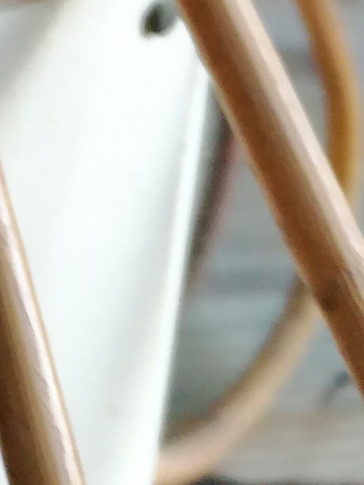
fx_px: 1613
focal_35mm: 115
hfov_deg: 11.8
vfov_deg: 15.0
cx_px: -311
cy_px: -376
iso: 250
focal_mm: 4.75
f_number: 1.8
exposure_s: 1/33.3
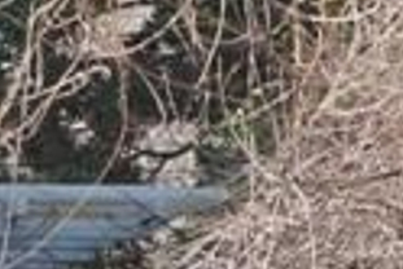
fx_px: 9502
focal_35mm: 848
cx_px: 96
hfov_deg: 2.4
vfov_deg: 1.6
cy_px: 557
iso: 500
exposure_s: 1/250
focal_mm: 110
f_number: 6.3
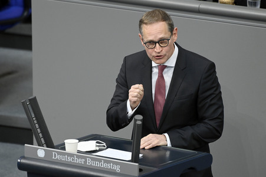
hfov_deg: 5.0
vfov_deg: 3.3
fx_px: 3027
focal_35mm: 410
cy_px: 88
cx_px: 133
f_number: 5.6
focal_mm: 410
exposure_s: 1/400
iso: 8000
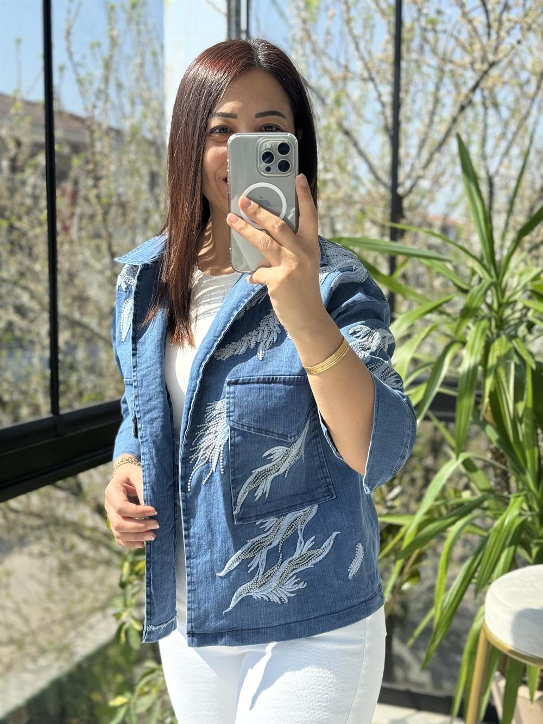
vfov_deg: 39.7
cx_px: 272
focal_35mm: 48
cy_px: 362
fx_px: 1004
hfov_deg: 30.3
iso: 64
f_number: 1.78
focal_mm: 6.86
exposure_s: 1/522
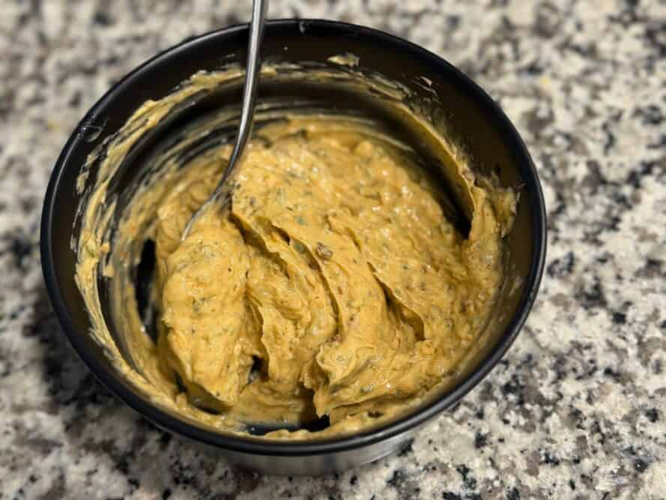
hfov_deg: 39.7
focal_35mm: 48
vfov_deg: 30.3
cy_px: 250
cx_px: 333
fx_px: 924
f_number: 1.78
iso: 160
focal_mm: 6.76
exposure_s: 1/60
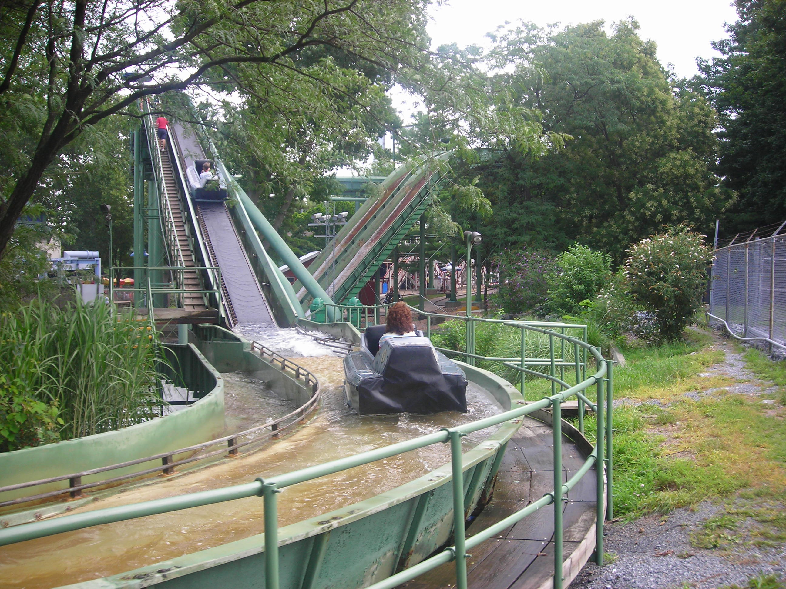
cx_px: 393
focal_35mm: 38
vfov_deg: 37.7
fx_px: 863
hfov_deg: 49.0
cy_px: 294
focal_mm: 6.3
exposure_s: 1/131
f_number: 3.2
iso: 50
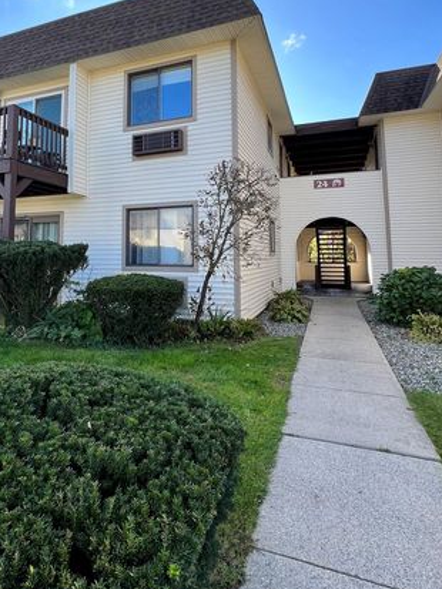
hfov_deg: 62.5
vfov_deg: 77.5
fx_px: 357
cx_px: 163
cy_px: 219
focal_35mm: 21
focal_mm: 1.57
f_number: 1.8
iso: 32
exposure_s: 1/312
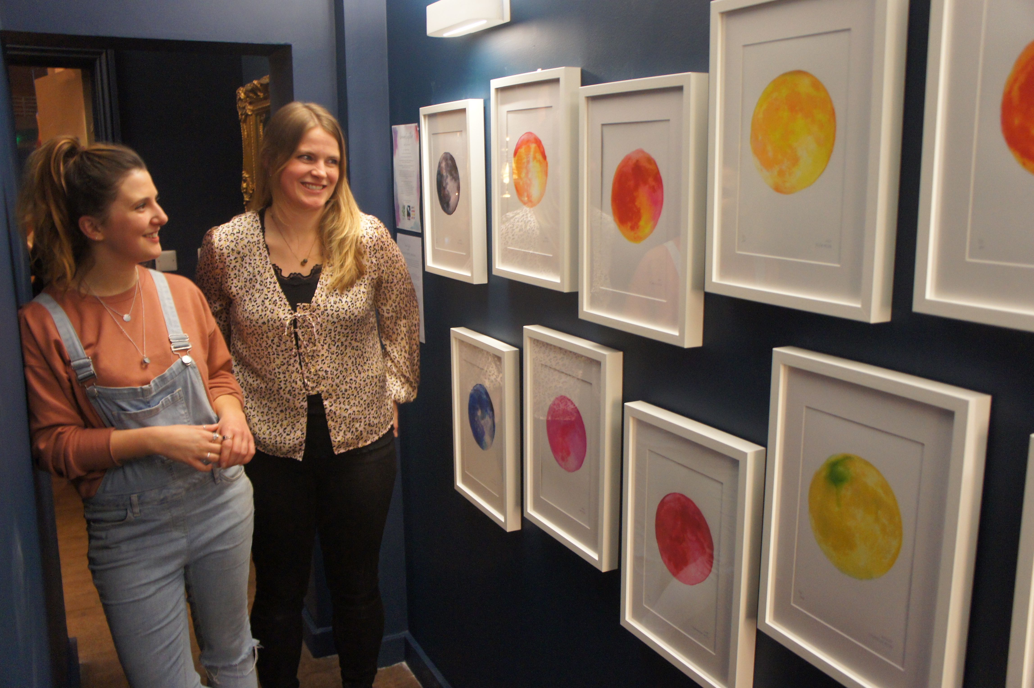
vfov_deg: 43.6
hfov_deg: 62.0
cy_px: 344
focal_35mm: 30
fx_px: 861
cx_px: 517
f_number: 4
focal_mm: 20
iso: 1600
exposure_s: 1/10
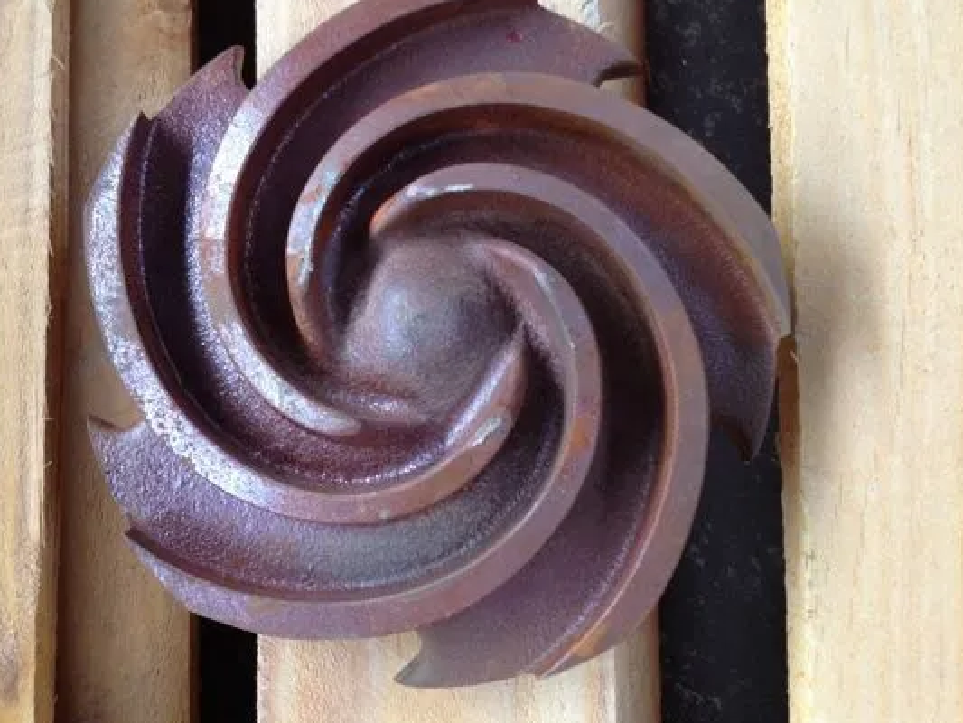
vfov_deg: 34.3
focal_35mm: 42
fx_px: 1169
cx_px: 390
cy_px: 331
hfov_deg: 44.6
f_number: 2.4
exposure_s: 1/20
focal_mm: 4.28
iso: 80
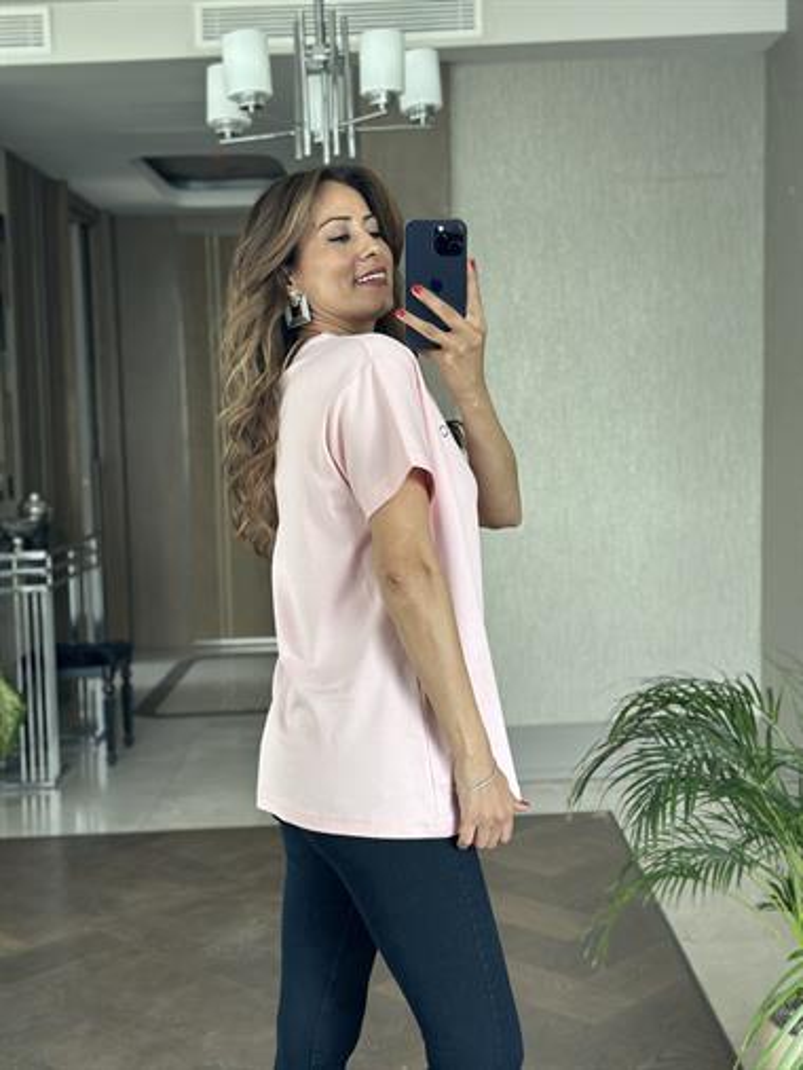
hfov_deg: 30.3
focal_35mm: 48
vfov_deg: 39.6
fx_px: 1483
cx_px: 402
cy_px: 535
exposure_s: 1/67
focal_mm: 6.86
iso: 125
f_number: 1.78
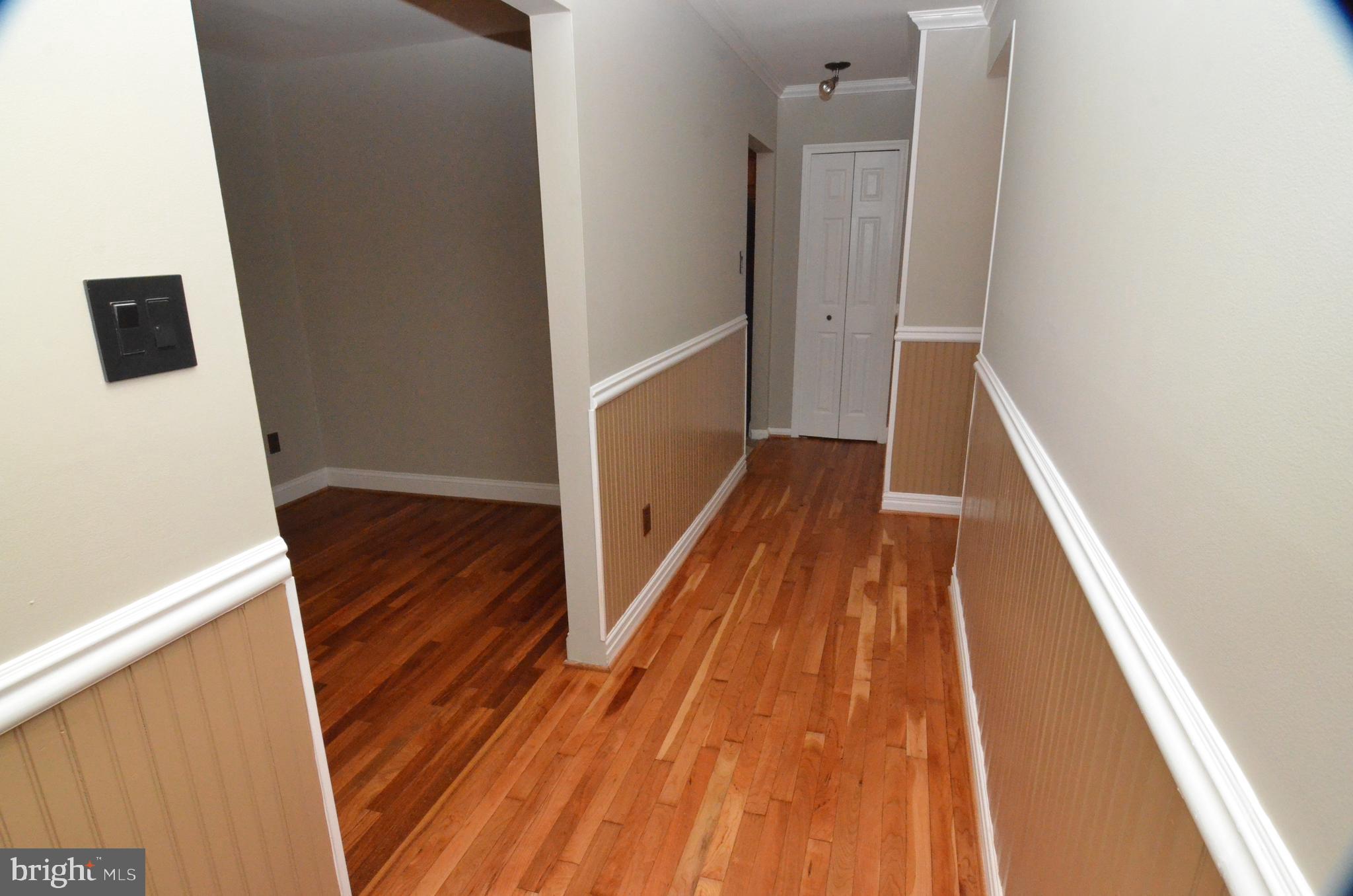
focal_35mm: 18
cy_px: 448
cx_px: 676
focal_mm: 12
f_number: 11
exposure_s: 1/60
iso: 6400
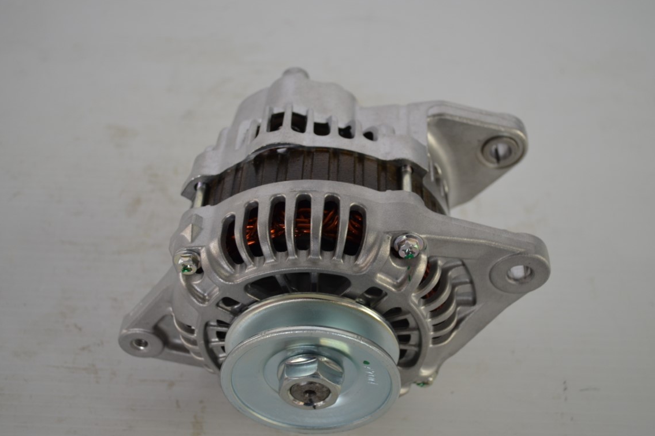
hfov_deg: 40.3
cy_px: 217
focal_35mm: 49
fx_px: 891
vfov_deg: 27.5
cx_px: 334
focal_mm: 32
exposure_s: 1/60
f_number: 4.8
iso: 450
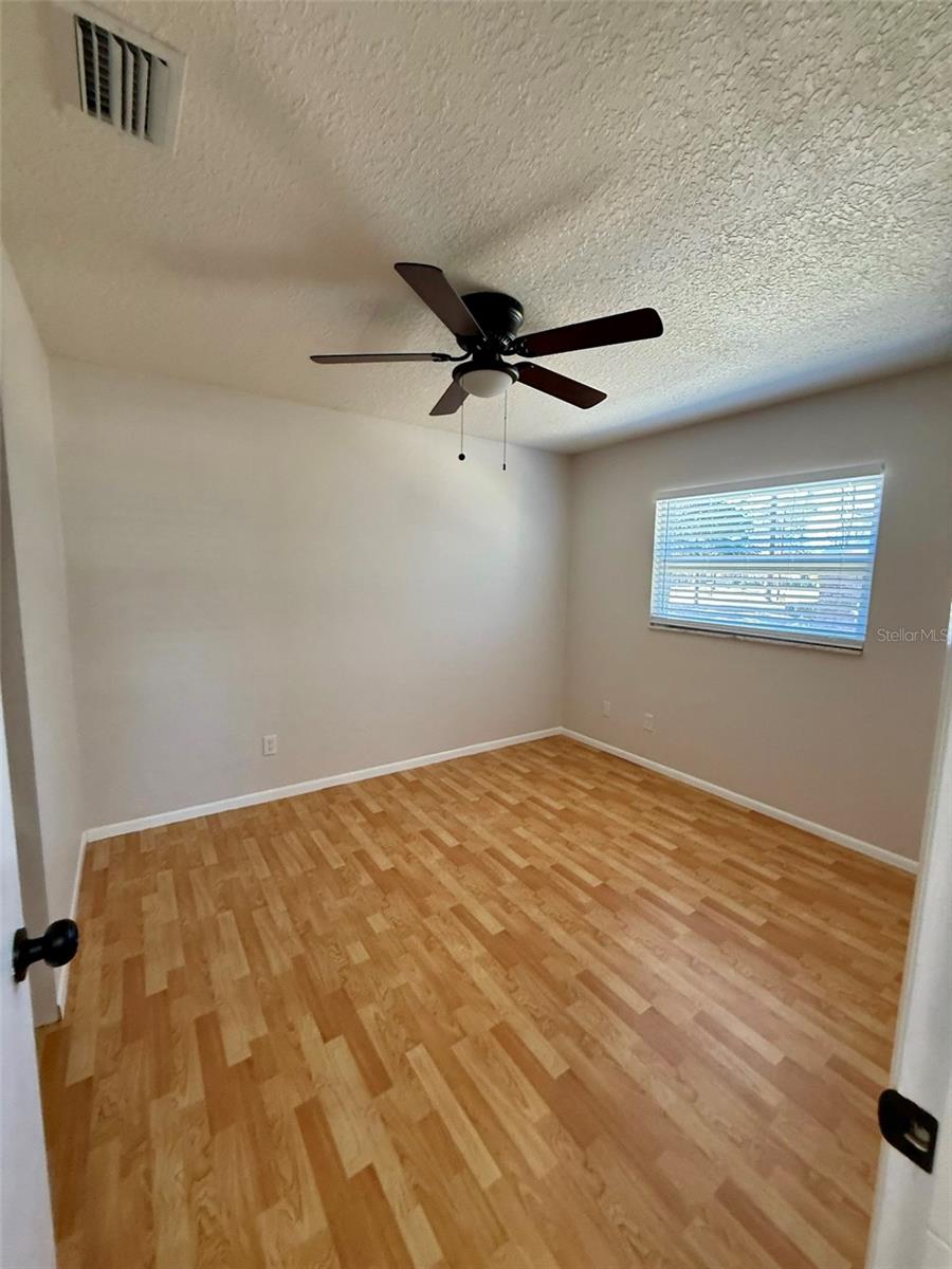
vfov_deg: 102.1
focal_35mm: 14
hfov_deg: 85.7
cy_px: 634
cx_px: 476
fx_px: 513
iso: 200
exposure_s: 1/60
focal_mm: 2.22
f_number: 2.2
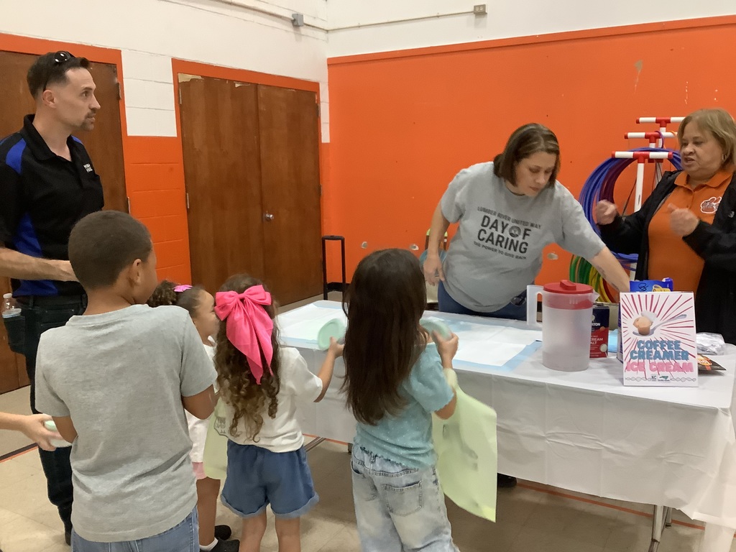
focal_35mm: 31
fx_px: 659
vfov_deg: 45.4
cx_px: 368
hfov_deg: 58.4
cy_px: 276
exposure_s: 1/60
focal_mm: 3.3
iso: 320
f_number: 2.4
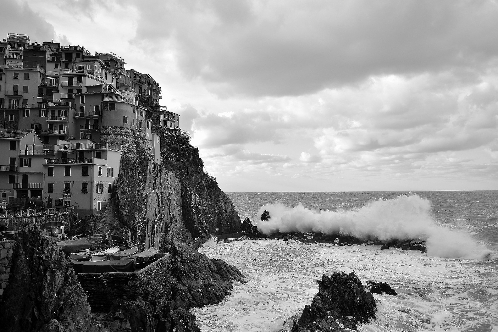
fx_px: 415
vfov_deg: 43.6
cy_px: 166
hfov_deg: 61.9
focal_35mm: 30
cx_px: 249
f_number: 4.5
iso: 100
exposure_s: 1/400
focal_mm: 20
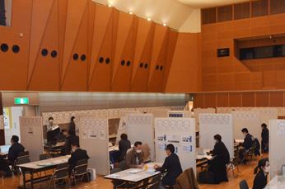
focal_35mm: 39
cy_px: 123
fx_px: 308
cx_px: 180
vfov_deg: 33.8
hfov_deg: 49.1
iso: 3200
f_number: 5
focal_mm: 18
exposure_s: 1/320
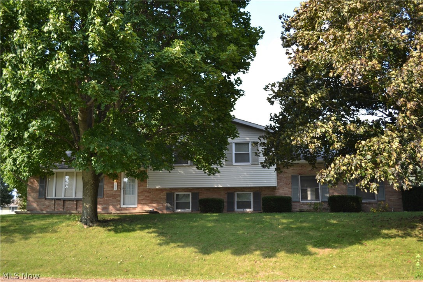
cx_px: 212
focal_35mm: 36
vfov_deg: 36.9
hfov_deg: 53.1
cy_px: 141
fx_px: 423
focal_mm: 24
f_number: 4
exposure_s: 1/200
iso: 100
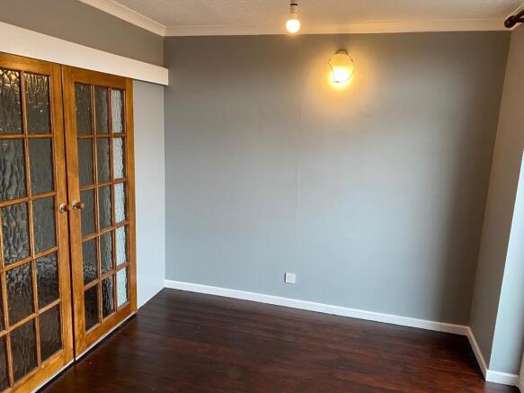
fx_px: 393
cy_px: 196
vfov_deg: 53.0
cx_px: 262
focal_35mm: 26
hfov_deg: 67.3
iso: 125
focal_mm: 4.25
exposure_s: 1/97
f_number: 1.8
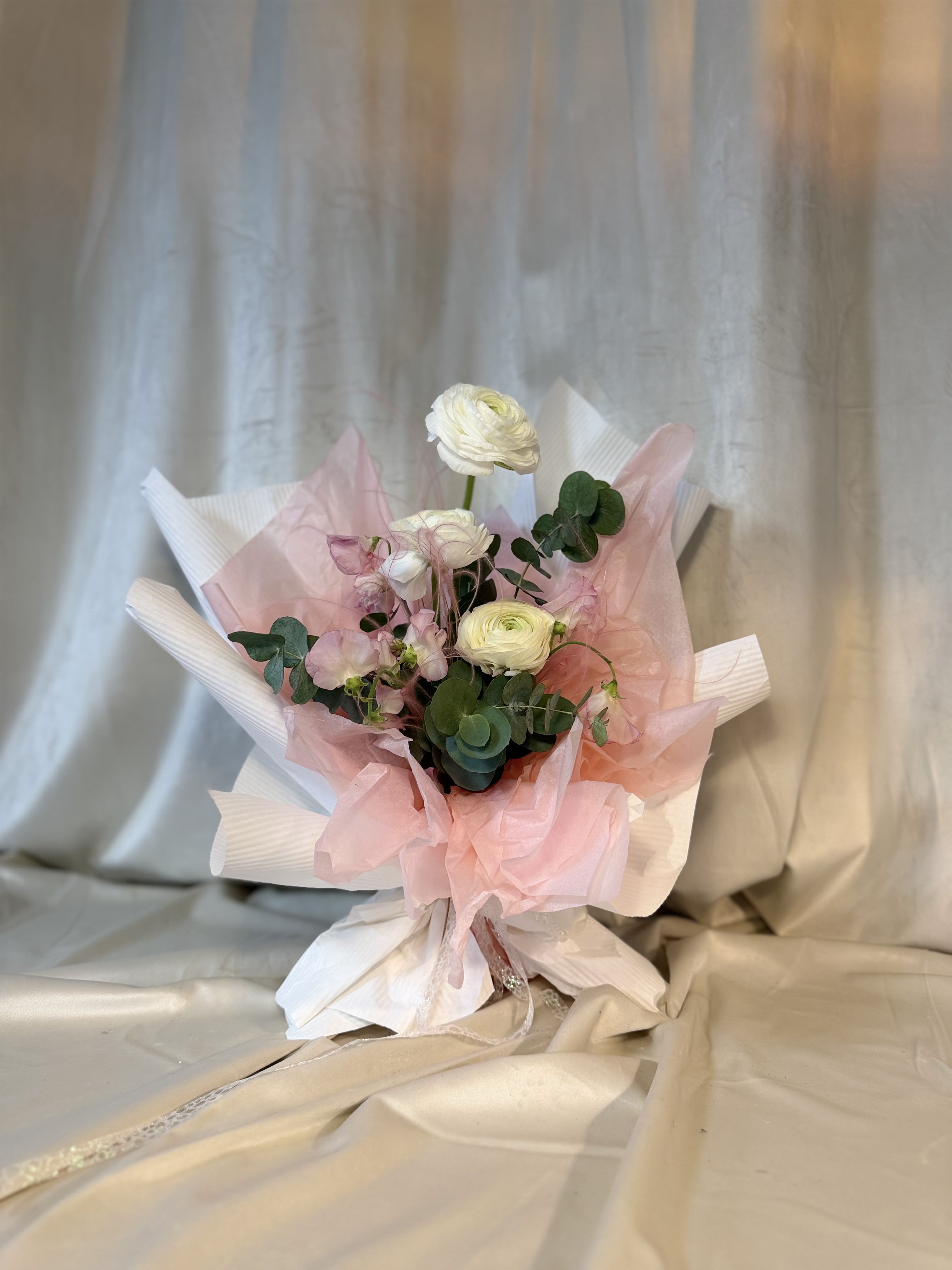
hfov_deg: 56.8
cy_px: 635
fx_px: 880
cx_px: 476
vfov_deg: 71.6
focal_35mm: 24
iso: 200
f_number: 1.78
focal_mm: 6.76
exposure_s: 1/121
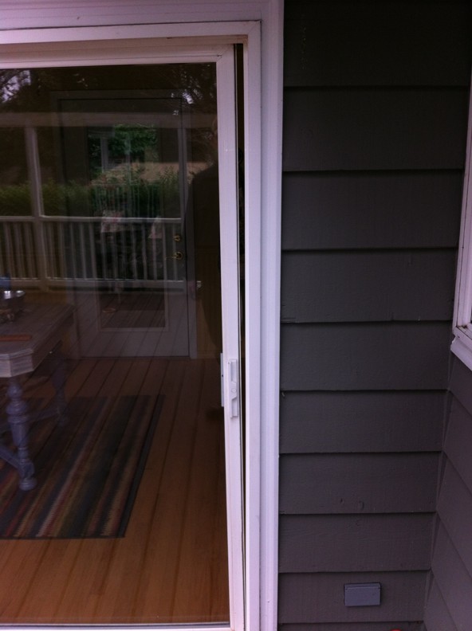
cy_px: 316
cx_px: 236
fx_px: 638
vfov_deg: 52.7
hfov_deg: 40.6
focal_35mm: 35
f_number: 2.8
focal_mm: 3.85
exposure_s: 1/102
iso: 80
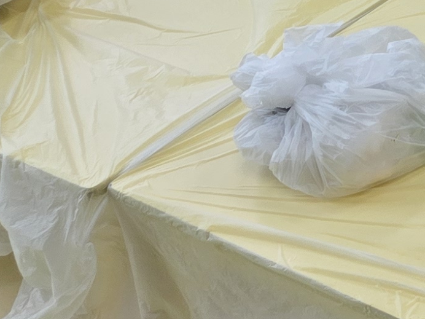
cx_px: 916
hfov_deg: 12.6
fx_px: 1633
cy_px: -420
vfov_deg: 9.9
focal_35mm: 133
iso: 50
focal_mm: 5.4
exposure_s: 1/120
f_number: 1.8
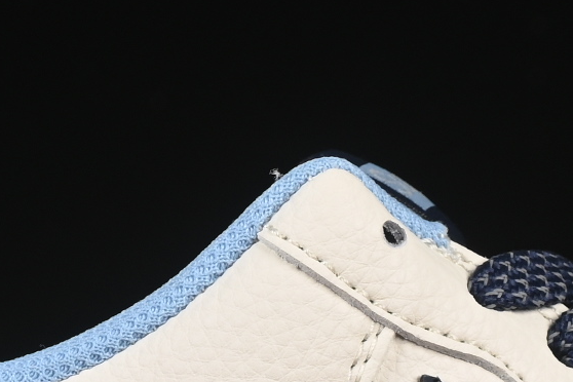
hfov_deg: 5.5
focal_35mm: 374
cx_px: 532
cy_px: 455
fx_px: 5952
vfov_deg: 3.7
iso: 160
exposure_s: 1/80
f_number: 8
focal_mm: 50
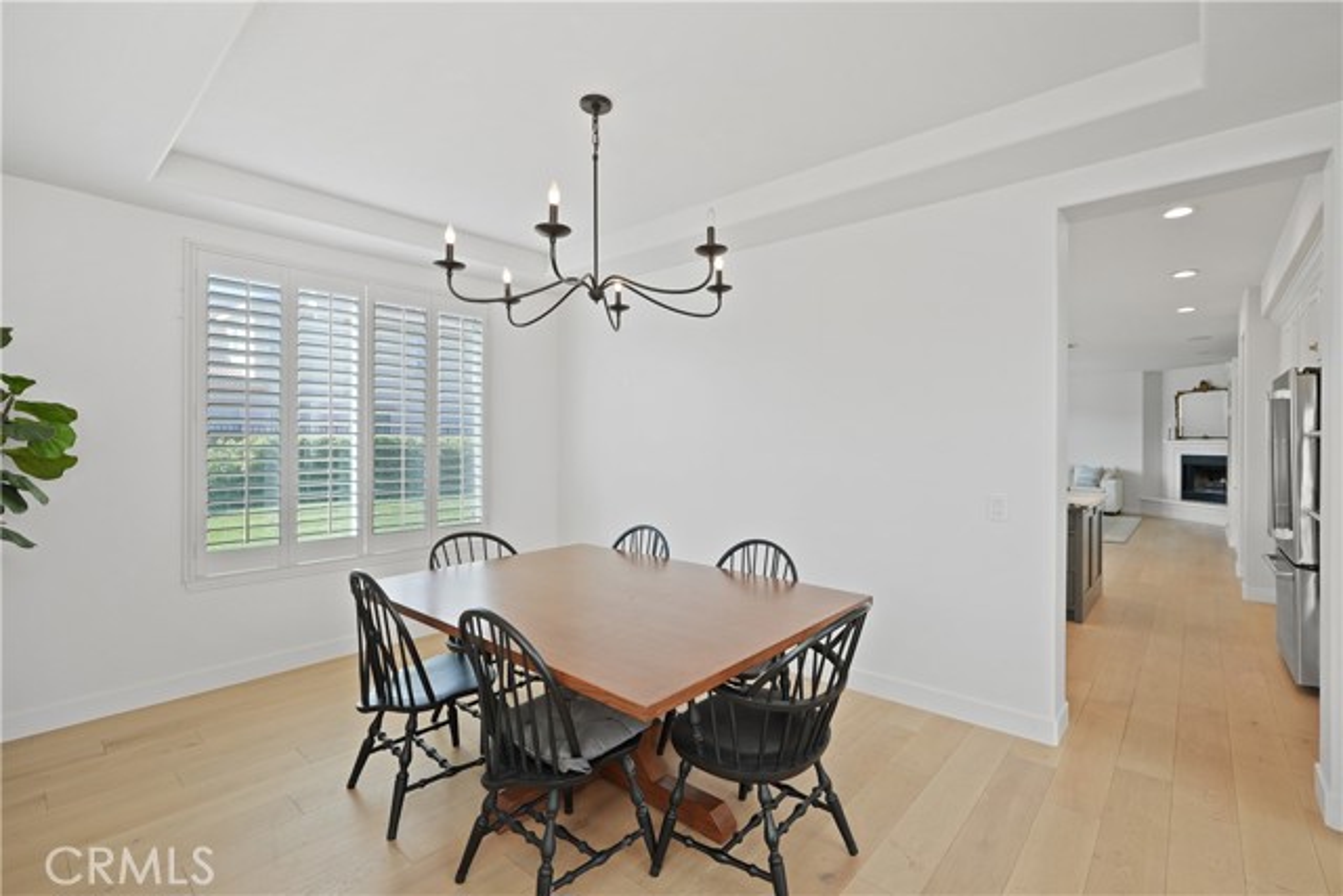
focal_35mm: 16
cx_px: 672
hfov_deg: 96.7
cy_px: 448
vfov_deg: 73.8
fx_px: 597
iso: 200
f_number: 4
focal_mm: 16
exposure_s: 1/15
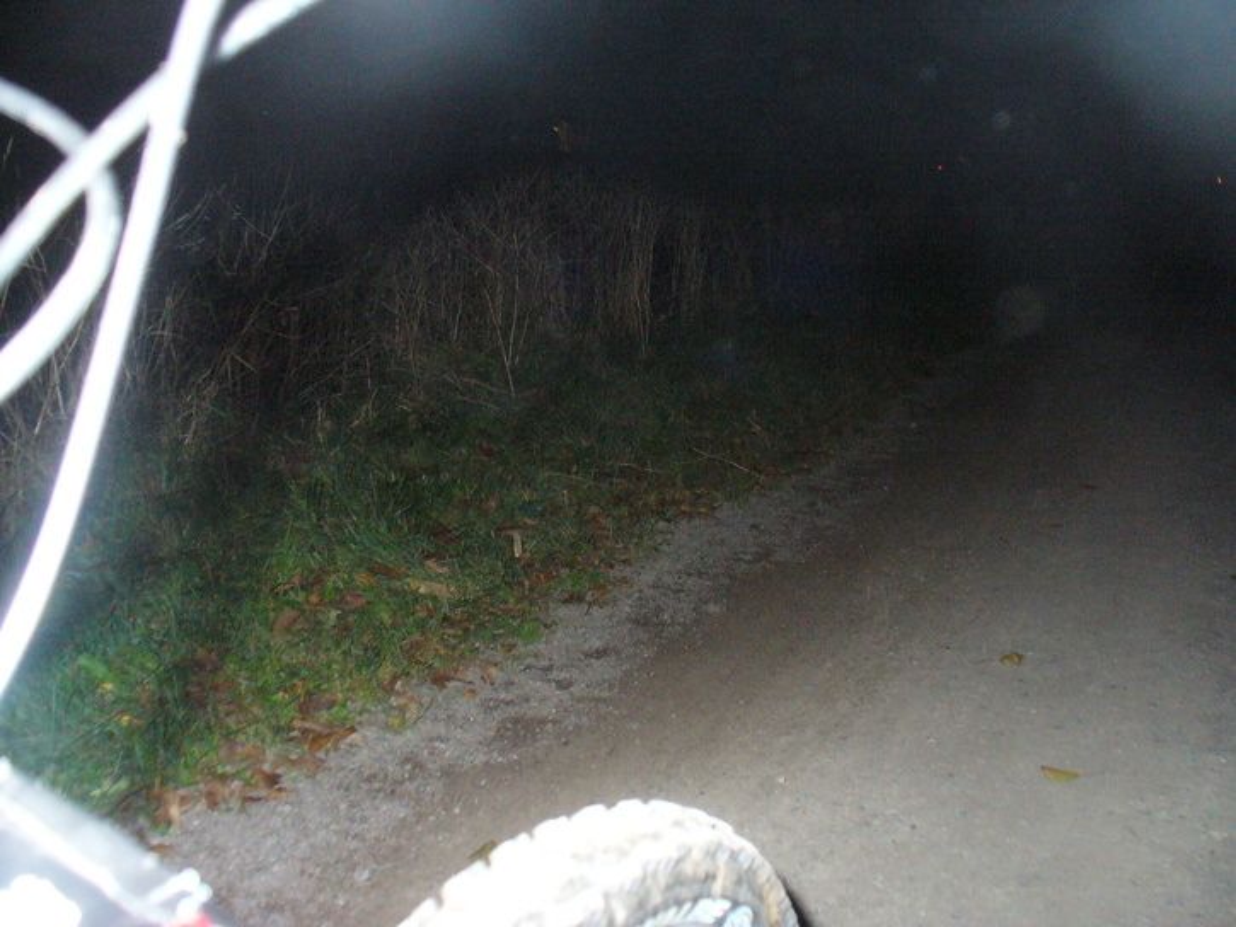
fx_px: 1500
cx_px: 618
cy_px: 464
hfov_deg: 44.8
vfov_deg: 34.4
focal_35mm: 42
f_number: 2.9
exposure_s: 1/60
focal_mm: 7
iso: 400
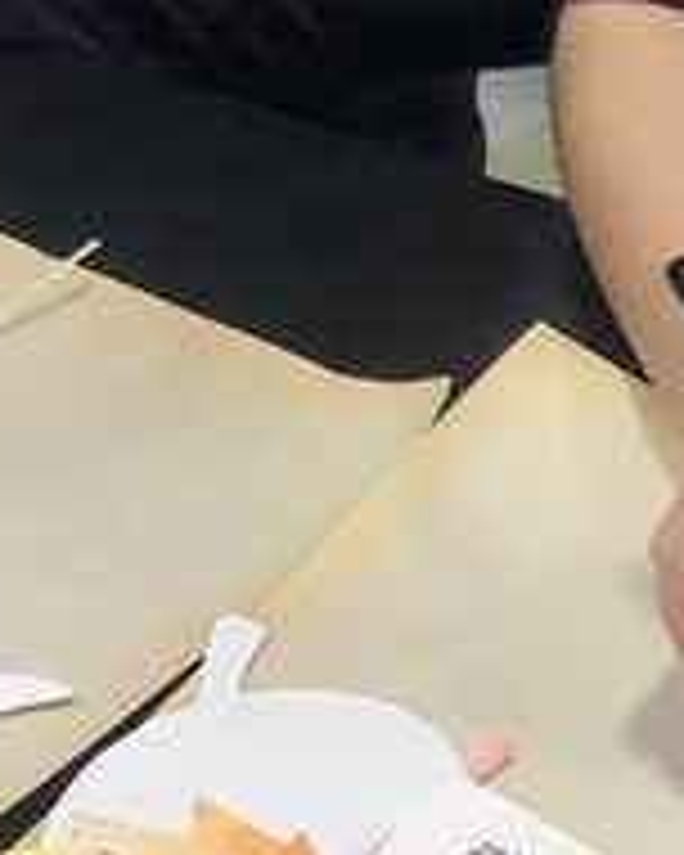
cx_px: 1296
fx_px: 3720
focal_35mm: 147
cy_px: 140
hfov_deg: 9.9
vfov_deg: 13.0
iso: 32
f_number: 1.8
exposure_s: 1/30
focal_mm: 3.99
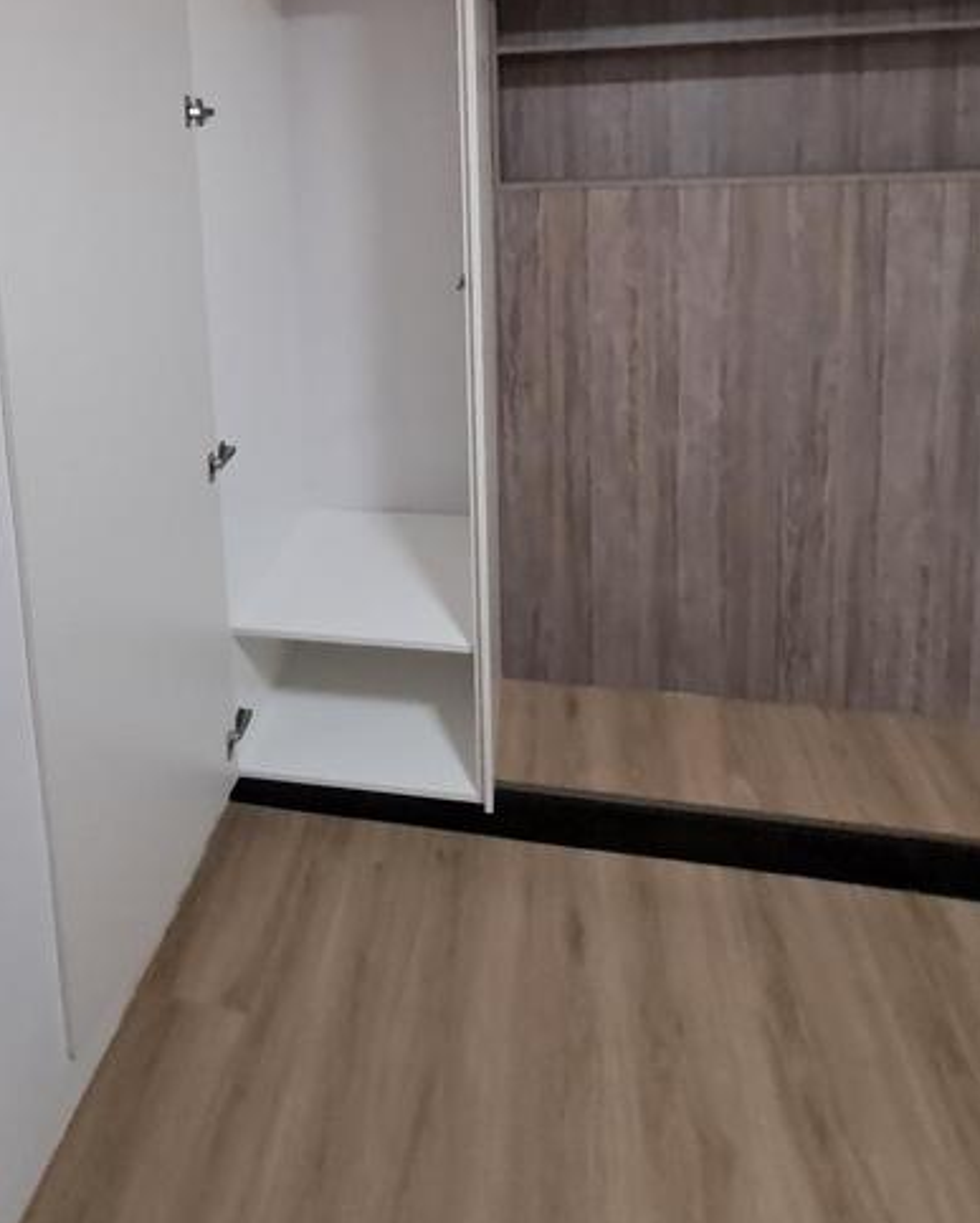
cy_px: 233
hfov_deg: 65.0
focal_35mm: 21
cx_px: 393
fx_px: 761
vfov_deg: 69.5
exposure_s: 1/25
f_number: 2.2
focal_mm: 1.42
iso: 400
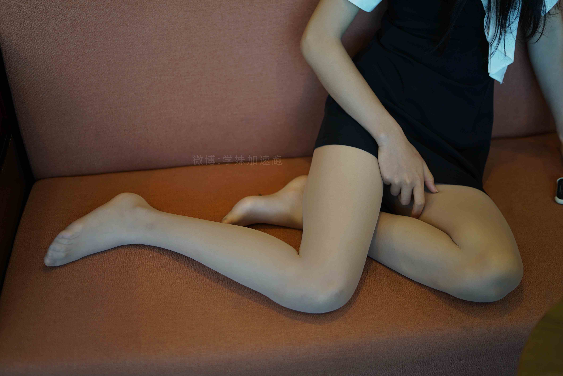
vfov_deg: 27.0
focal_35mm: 50
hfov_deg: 39.6
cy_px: 188
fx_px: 782
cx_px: 282
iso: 200
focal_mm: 50
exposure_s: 1/200
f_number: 1.8
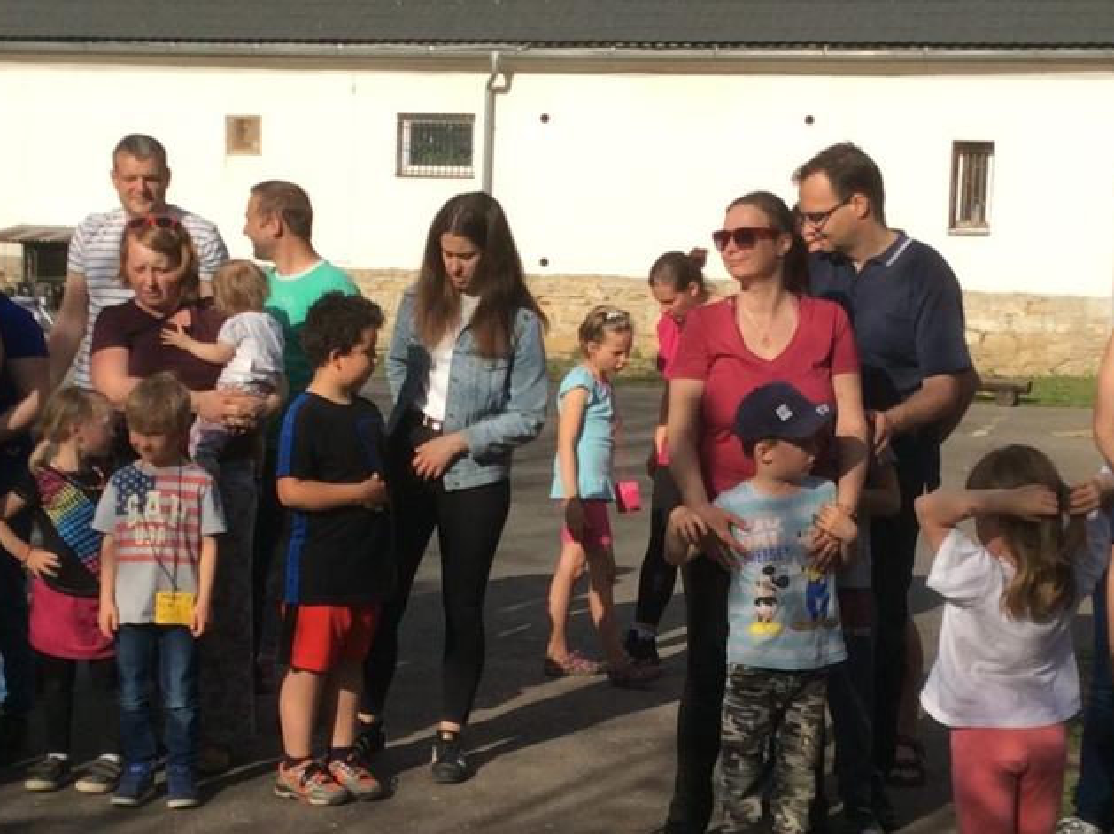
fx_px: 2187
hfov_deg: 28.6
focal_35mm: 68
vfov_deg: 21.6
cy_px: 429
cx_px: 569
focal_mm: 3.3
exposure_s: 1/1845
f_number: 2.4
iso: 32
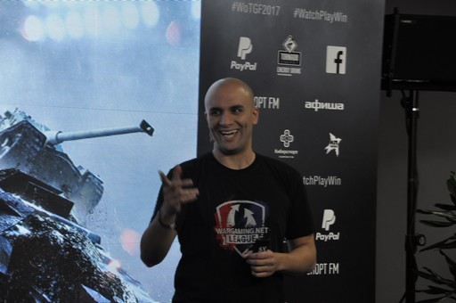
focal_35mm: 128
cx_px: 228
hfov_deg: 16.1
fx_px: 1613
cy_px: 152
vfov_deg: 10.7
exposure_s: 1/80
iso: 400
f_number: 5.6
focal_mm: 85
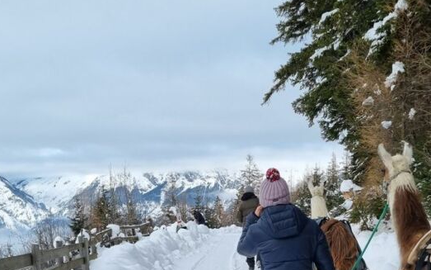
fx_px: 634
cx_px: 233
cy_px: 301
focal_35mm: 54
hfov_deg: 37.5
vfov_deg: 22.6
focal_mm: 5.4
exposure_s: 1/1460
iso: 50
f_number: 1.8
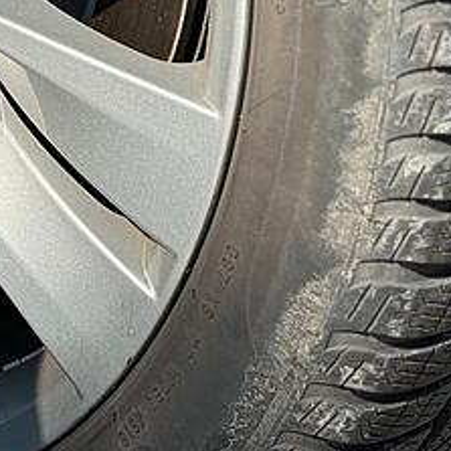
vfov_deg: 11.4
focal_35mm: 152
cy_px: 6
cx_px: 75
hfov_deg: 11.4
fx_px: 2241
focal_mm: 6.76
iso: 64
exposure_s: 1/2110
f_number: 1.78
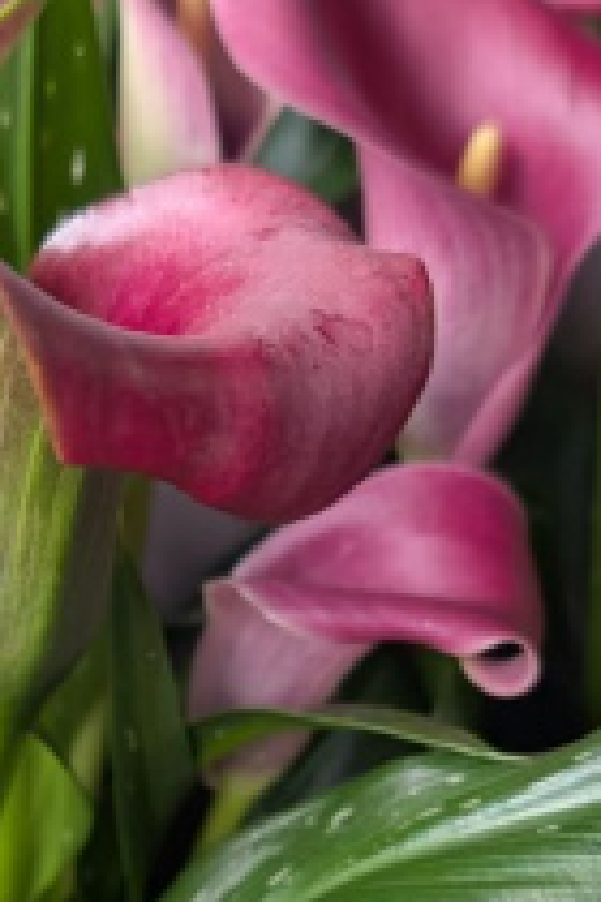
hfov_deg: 18.6
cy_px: 762
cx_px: -9
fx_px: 1778
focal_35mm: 71
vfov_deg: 27.7
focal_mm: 6.9
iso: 396
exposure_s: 1/415
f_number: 1.68
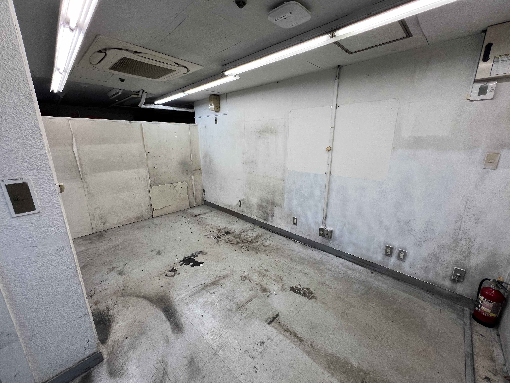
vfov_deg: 89.9
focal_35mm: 13
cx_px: 255
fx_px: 192
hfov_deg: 106.2
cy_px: 192
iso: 80
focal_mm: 1.57
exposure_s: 1/100
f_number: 1.8
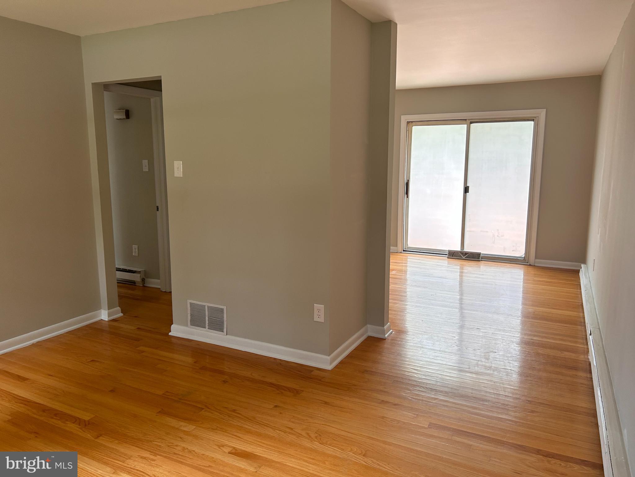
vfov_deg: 53.1
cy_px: 238
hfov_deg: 67.3
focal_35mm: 26
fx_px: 477
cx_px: 318
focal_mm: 5.7
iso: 80
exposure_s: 1/121
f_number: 1.5
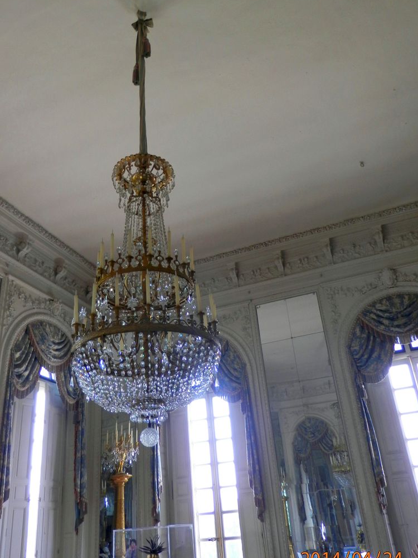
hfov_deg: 46.8
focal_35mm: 30
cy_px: 273
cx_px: 197
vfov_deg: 60.0
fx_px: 483
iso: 80
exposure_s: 1/30
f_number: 3
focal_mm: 4.5
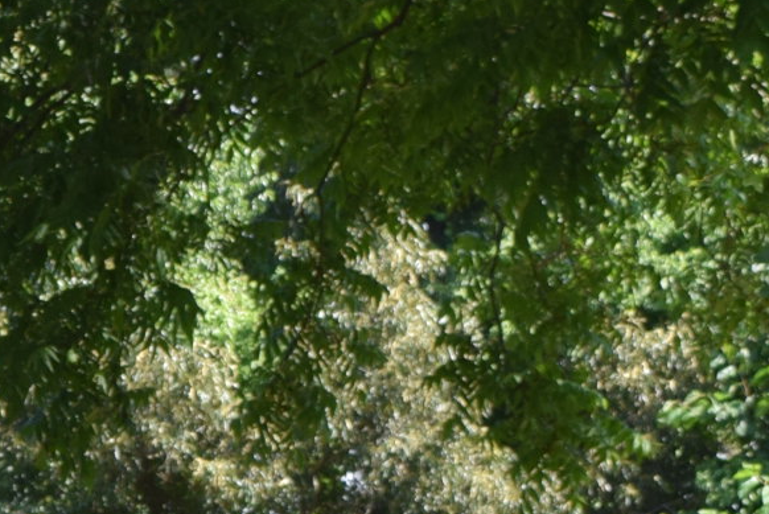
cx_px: -616
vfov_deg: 5.2
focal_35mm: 262
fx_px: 5601
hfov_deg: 7.6
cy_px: 523
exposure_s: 1/250
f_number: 8
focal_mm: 34
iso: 200
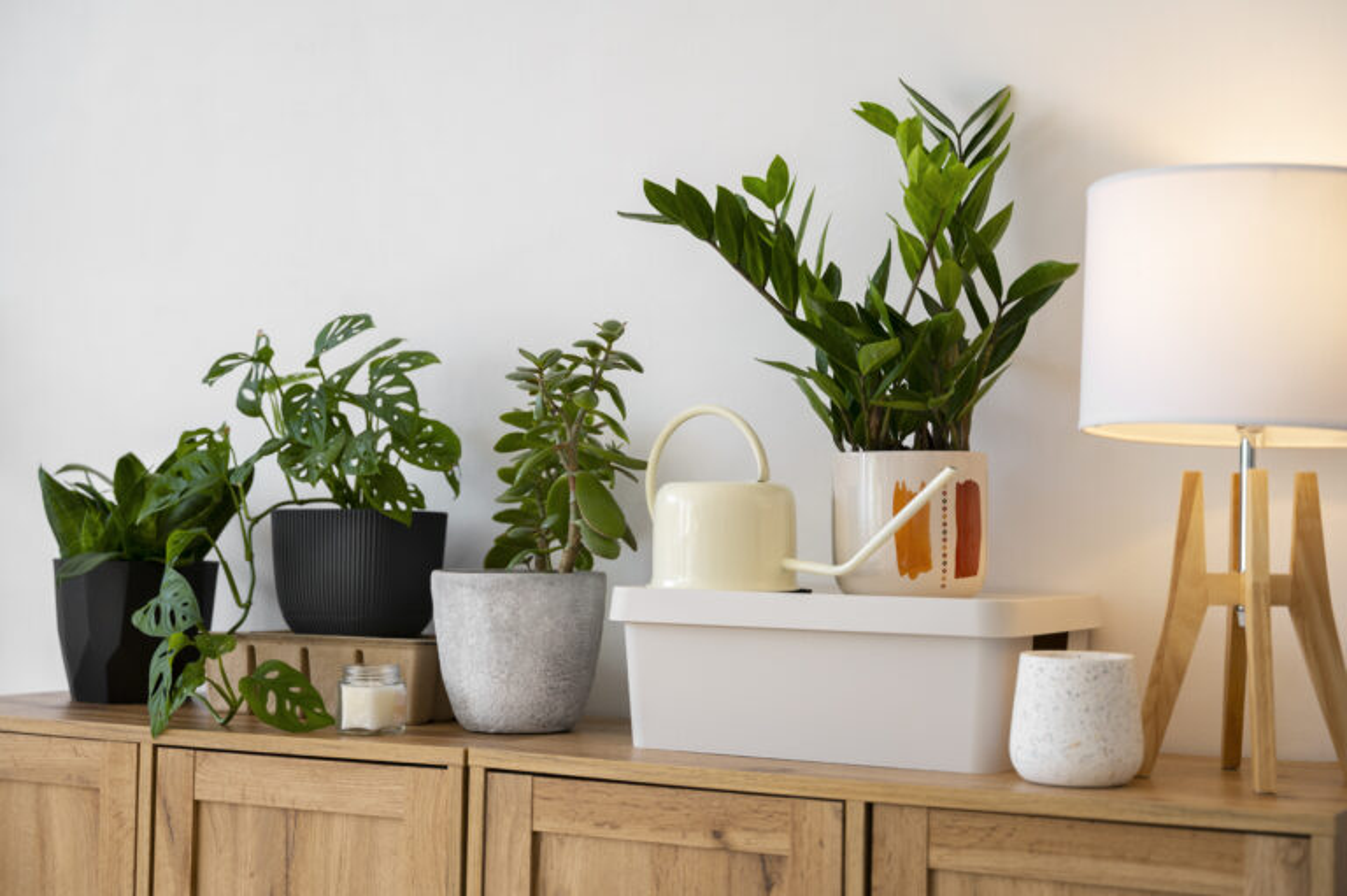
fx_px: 1982
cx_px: 674
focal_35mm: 53
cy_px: 448
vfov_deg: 25.5
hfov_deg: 37.5
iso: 500
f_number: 2.8
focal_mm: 53
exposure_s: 1/400
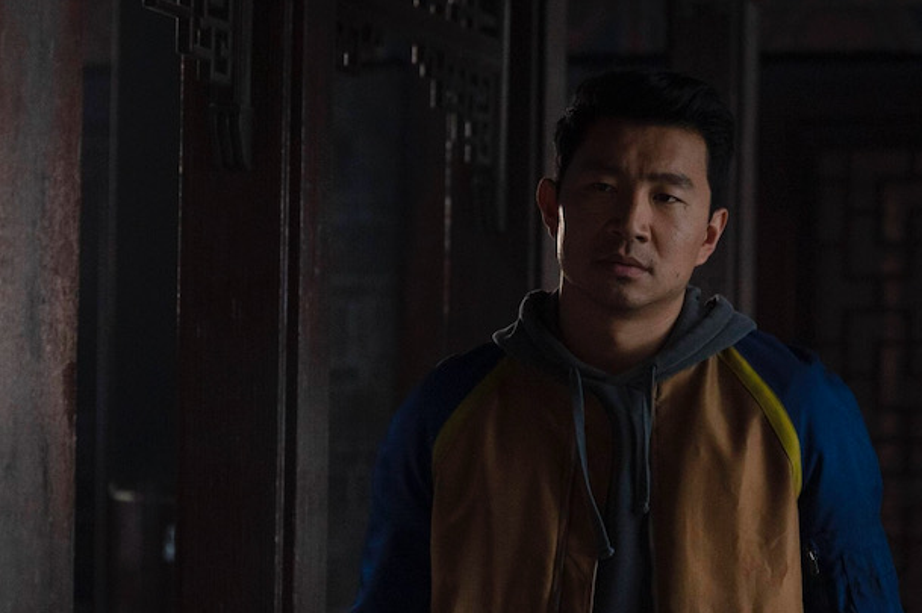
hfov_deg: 14.9
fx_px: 3531
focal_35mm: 138
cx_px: 497
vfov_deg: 9.9
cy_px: 470
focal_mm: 70
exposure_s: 1/125
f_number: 2.8
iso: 3200
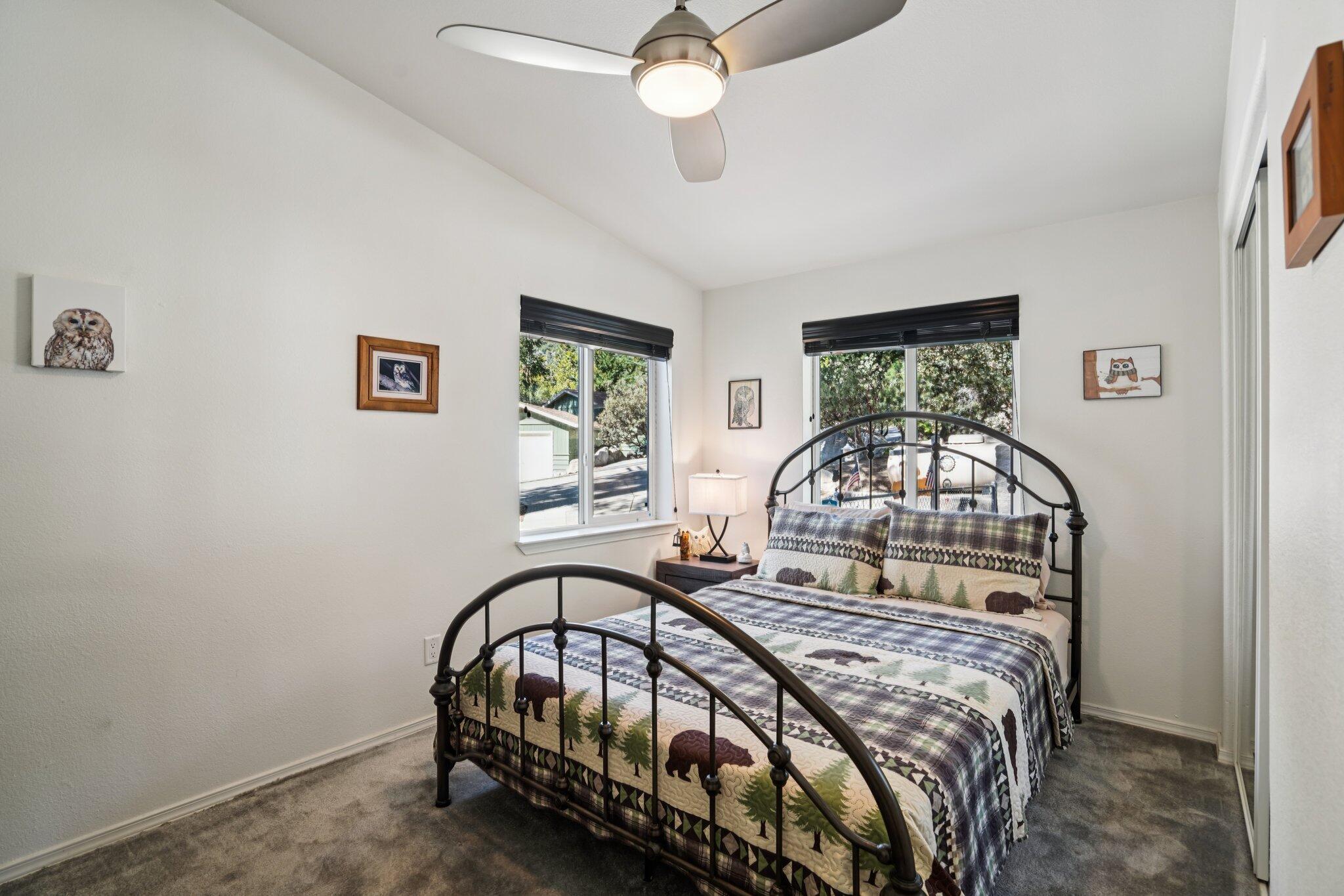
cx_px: 672
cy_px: 448
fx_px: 597
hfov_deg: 96.7
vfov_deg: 73.7
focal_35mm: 16
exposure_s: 1/15
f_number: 7.1
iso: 400
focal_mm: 16
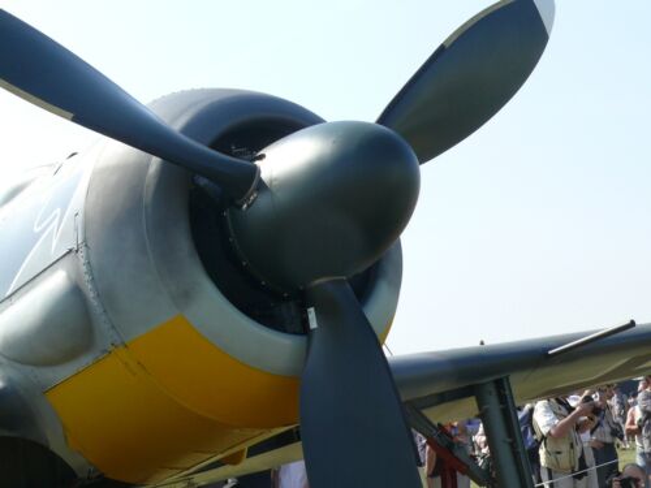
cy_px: 244
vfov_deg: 15.6
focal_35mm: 95
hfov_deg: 20.7
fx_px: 1787
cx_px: 326
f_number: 5.6
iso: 100
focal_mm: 12.9
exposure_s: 1/320
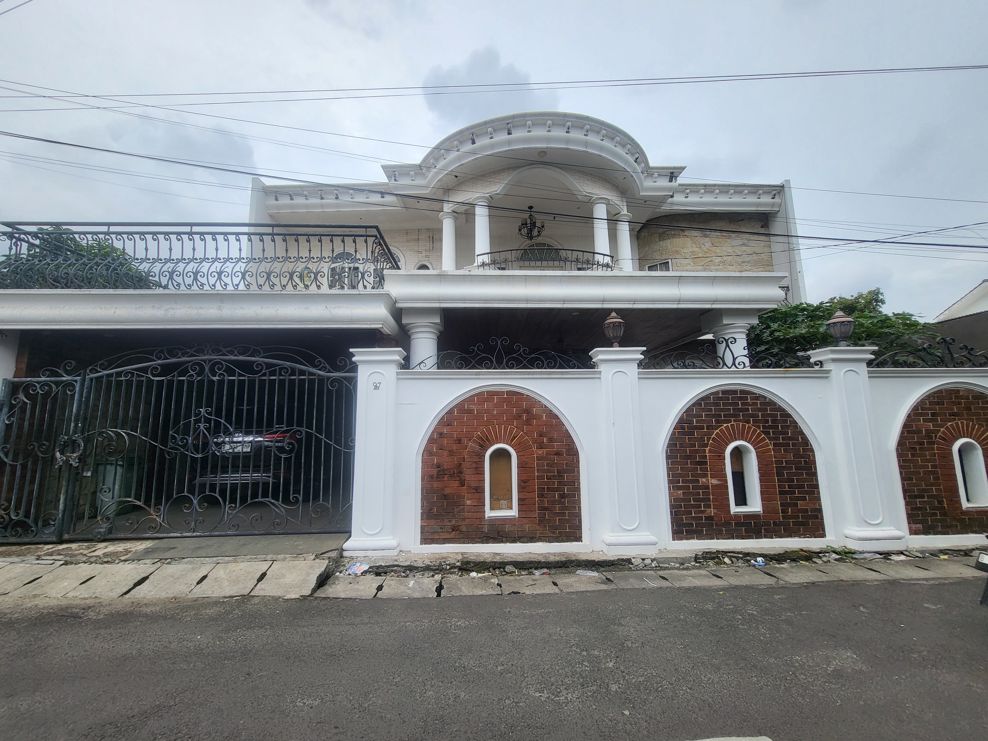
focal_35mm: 13
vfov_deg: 89.9
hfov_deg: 106.2
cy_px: 370
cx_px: 494
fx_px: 371
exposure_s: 1/812
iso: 32
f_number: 2.2
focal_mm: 1.74
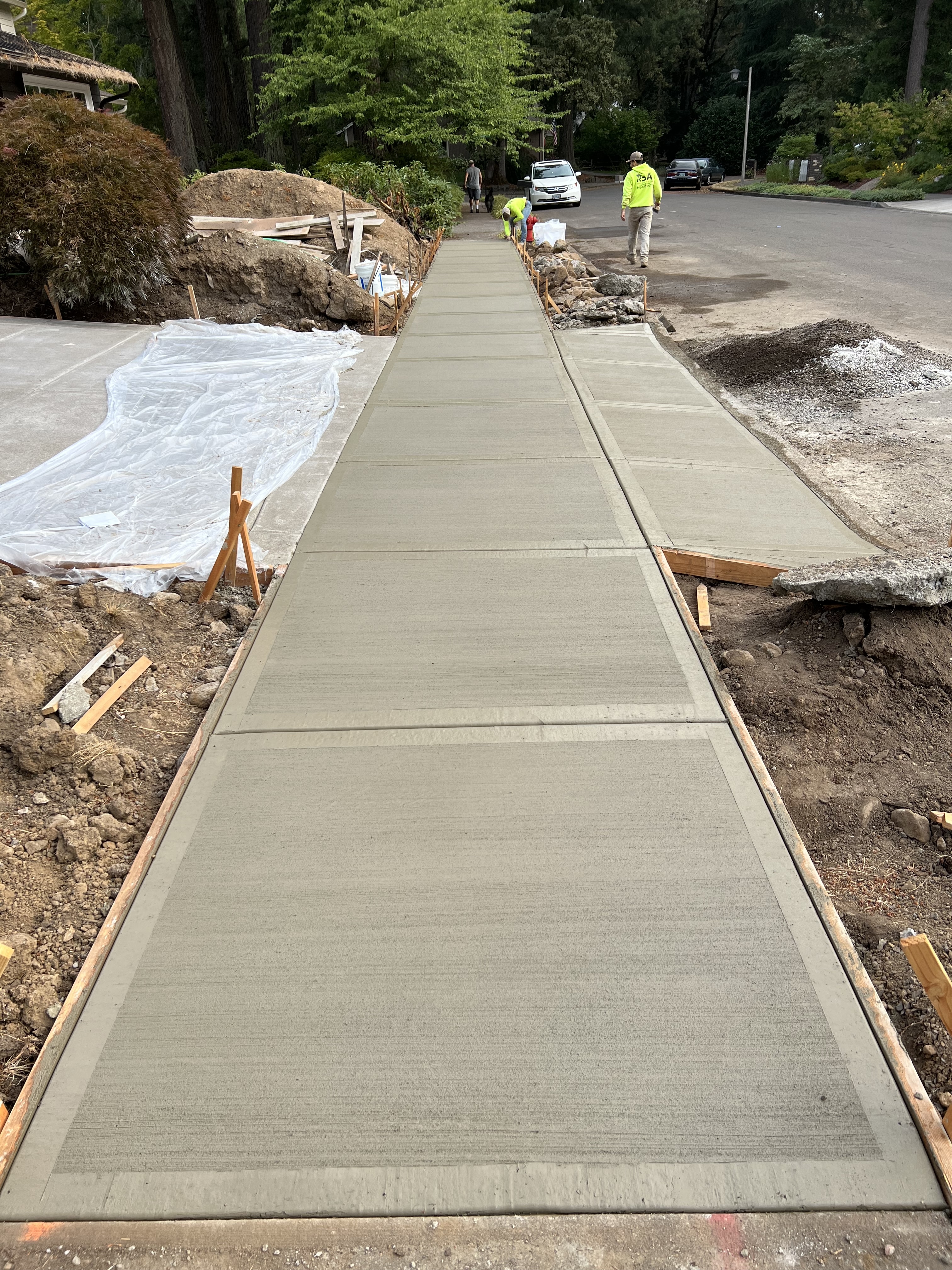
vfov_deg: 67.3
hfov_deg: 53.1
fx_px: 953
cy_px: 635
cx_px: 476
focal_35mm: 26
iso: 50
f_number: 1.5
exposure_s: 1/597
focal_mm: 5.7
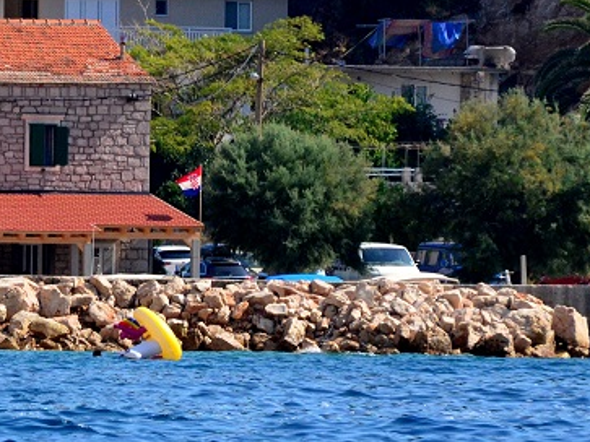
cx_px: -59
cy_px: 183
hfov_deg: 2.5
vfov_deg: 1.9
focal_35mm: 793
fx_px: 13512
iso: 1600
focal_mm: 200
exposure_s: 1/8000
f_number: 5.3
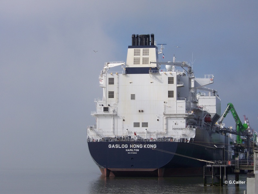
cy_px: 97
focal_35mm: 116
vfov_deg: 12.8
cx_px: 129
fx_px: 865
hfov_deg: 17.0
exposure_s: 1/640
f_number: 4.5
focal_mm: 19.3
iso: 64
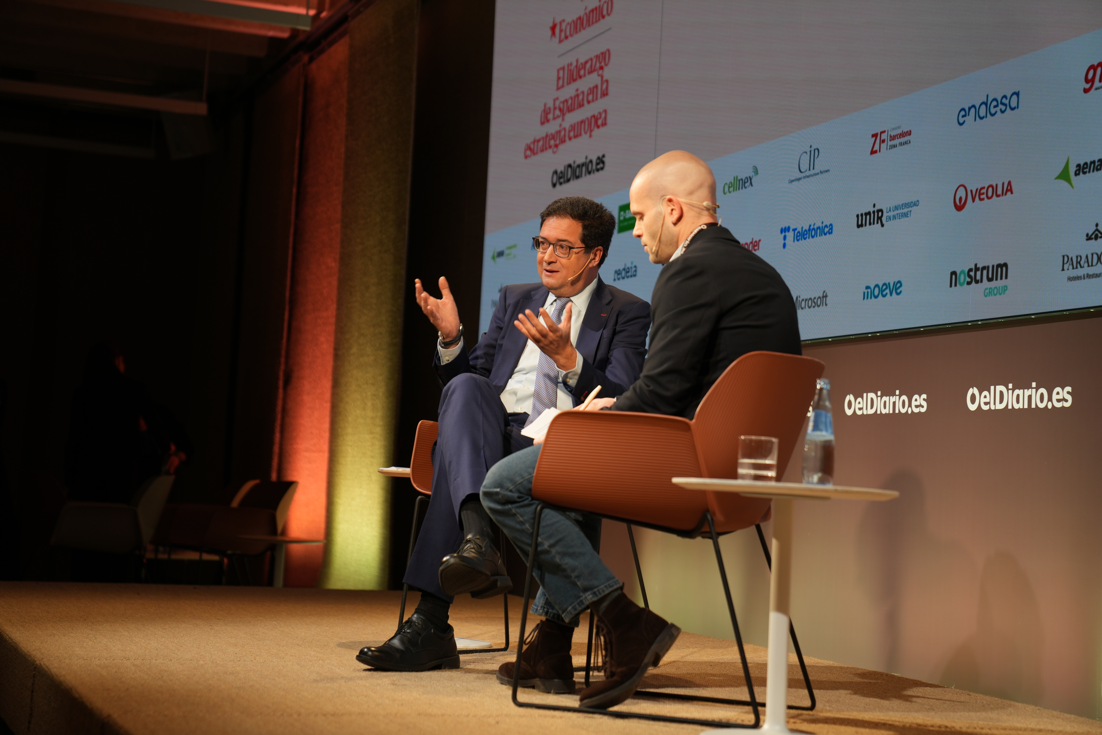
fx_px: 2143
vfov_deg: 19.5
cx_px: 551
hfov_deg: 28.8
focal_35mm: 70
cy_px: 368
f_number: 2.8
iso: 250
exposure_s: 1/125
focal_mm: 70
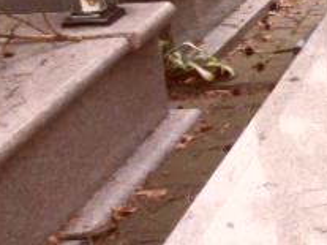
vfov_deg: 12.3
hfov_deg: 15.6
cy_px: 5
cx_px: 449
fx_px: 1123
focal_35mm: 119
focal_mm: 3.9
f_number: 3.2
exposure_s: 1/90
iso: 100
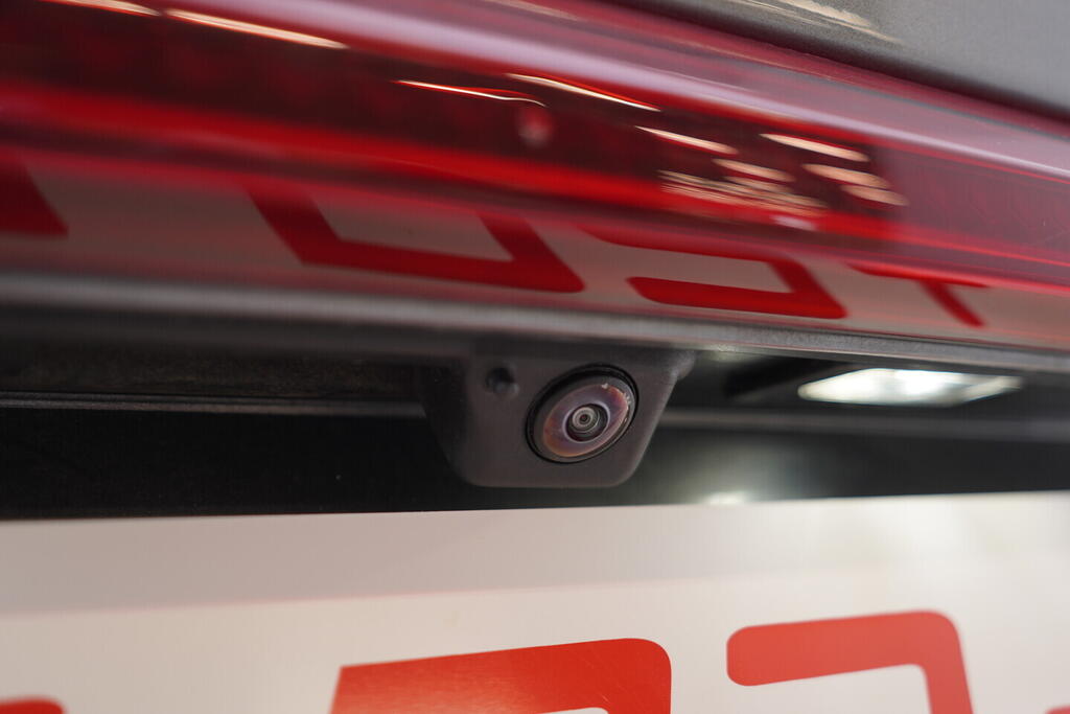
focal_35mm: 36
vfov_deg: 36.9
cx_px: 535
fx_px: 1070
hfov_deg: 53.1
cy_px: 357
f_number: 2.8
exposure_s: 1/40
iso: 125
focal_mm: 24
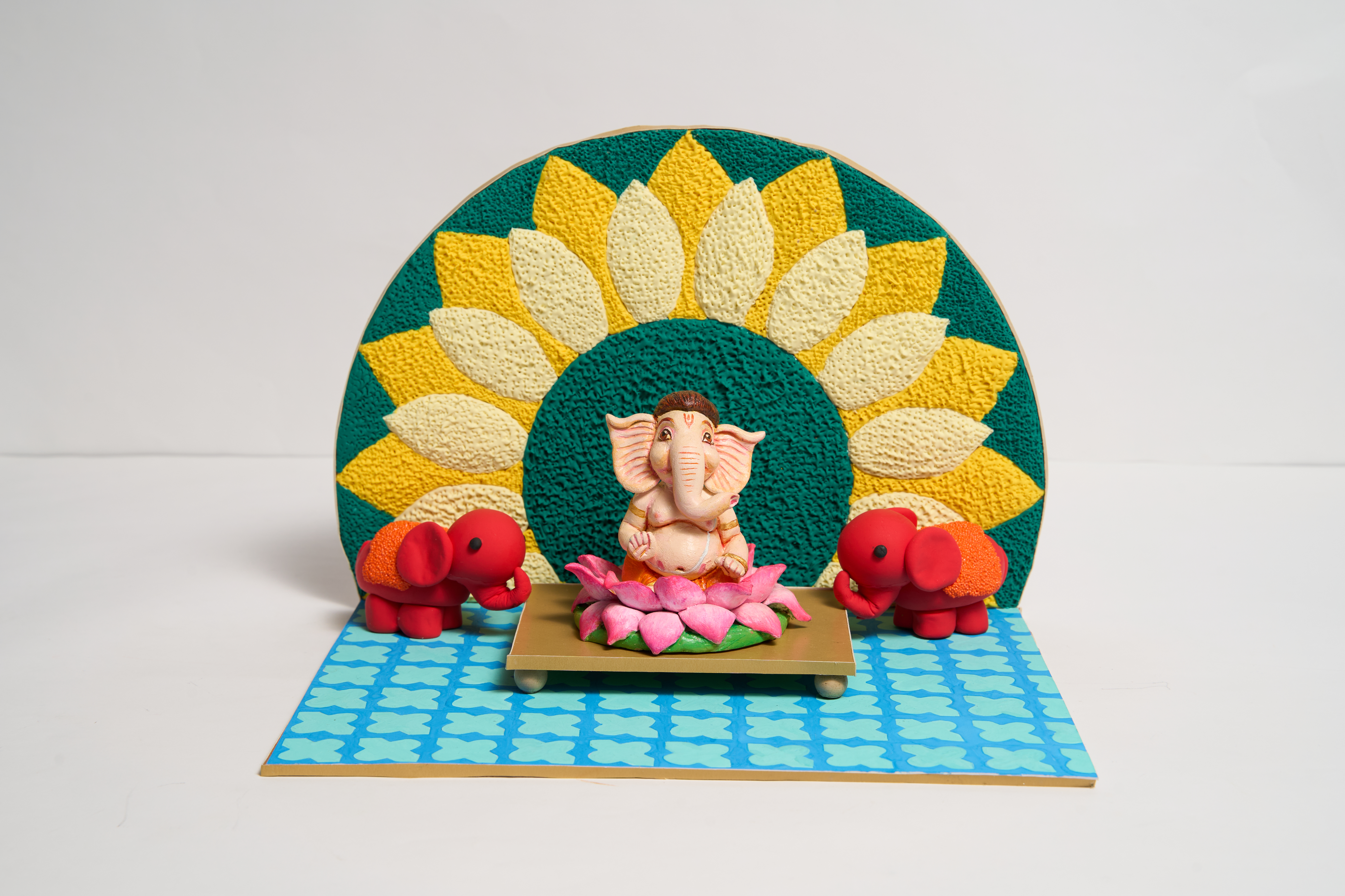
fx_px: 2204
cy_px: 448
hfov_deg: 33.9
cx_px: 672
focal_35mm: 59
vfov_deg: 23.0
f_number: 11
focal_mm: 59
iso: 250
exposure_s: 1/100
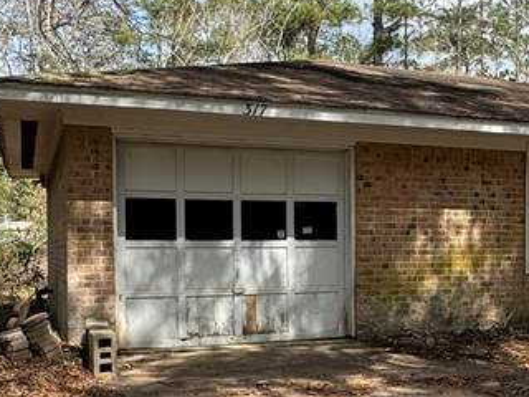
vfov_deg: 25.9
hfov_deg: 33.0
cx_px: 451
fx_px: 856
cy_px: 268
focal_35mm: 56
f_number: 2.2
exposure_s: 1/868
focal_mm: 2.22
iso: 40
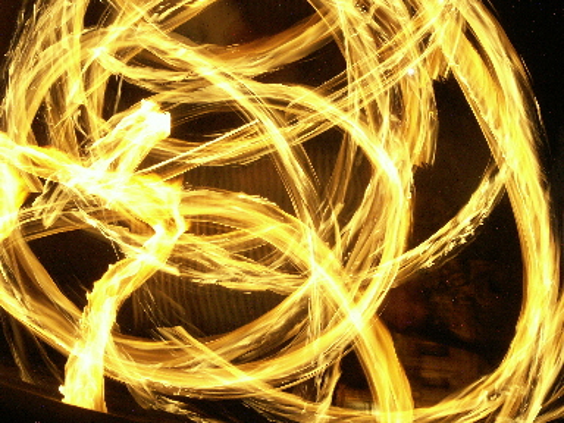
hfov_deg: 17.4
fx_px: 1841
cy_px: 212
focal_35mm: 113
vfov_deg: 13.1
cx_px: 282
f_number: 9
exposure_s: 10
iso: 100
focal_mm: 28.11
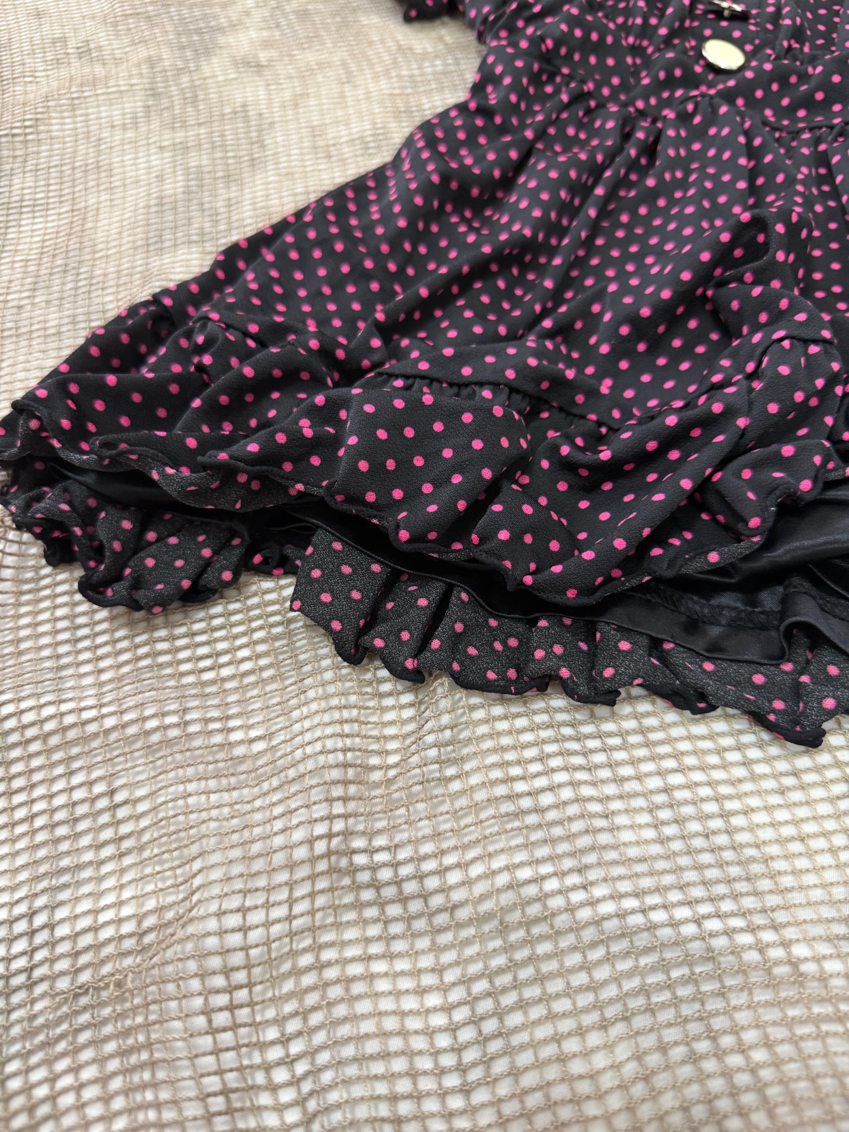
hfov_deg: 56.8
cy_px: 566
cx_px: 424
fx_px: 785
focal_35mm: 24
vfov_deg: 71.6
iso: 320
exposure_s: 1/60
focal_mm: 6.76
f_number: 1.78
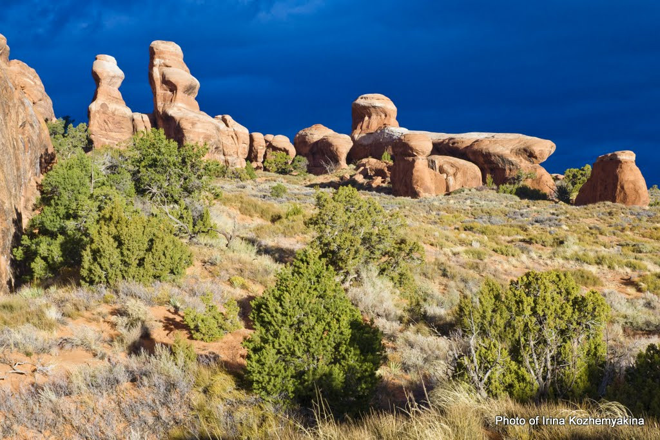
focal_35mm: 68
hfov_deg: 29.9
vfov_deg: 20.1
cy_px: 220
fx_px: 1237
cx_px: 330
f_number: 9
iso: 200
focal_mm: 45
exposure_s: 1/200
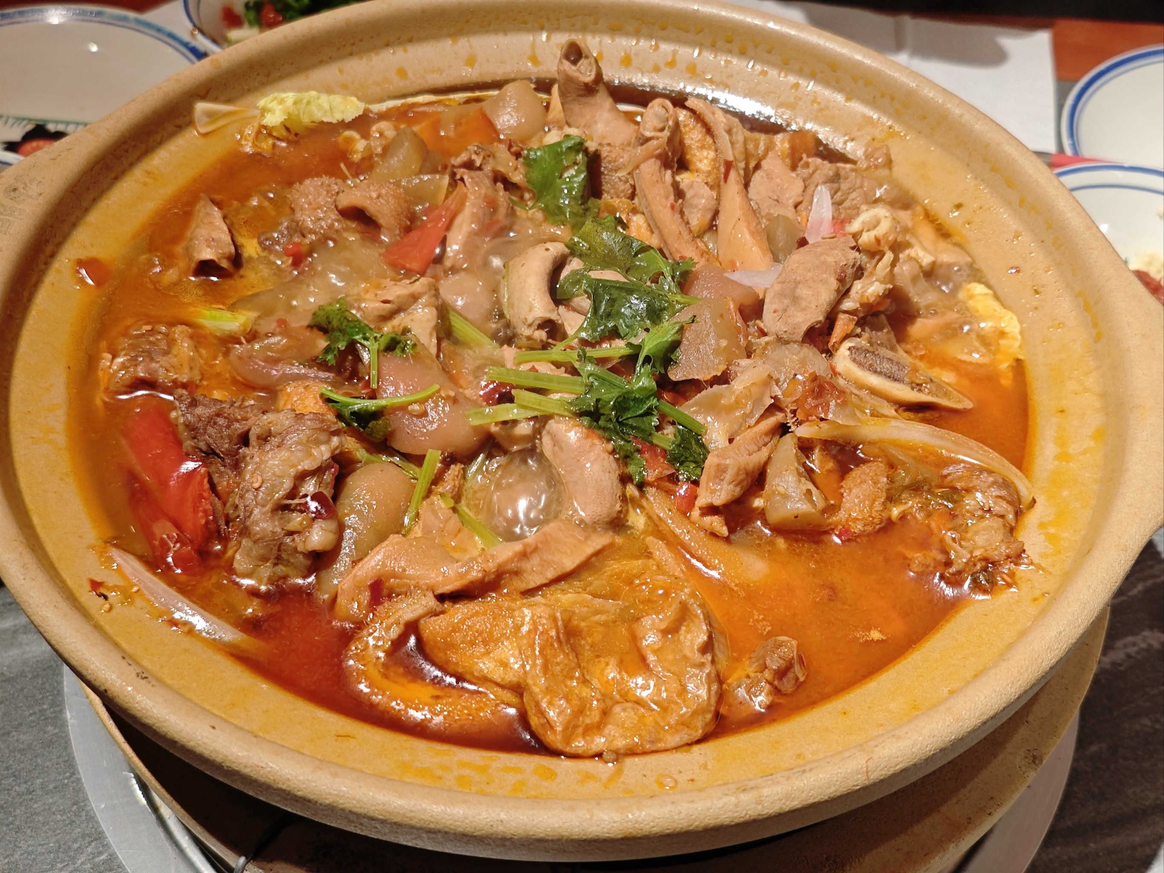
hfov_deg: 41.2
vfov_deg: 31.5
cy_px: 436
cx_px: 582
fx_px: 1547
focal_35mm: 46
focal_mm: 6.55
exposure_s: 1/100
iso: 200
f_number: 1.6
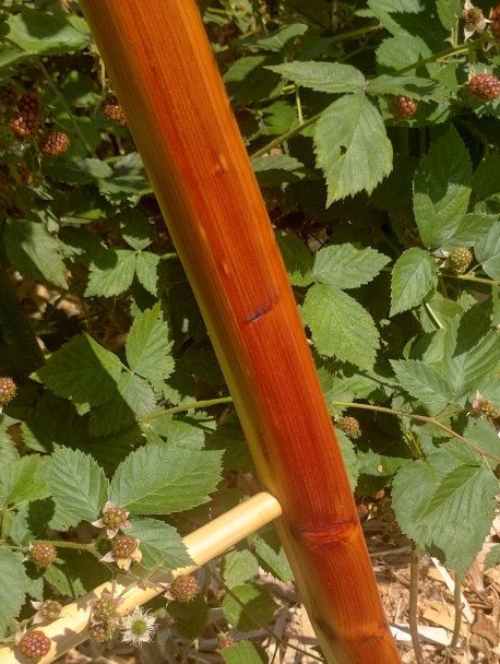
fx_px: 903
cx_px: 285
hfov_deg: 30.9
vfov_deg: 39.8
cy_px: 450
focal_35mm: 47
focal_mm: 4.27
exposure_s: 1/586
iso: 100
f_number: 1.8
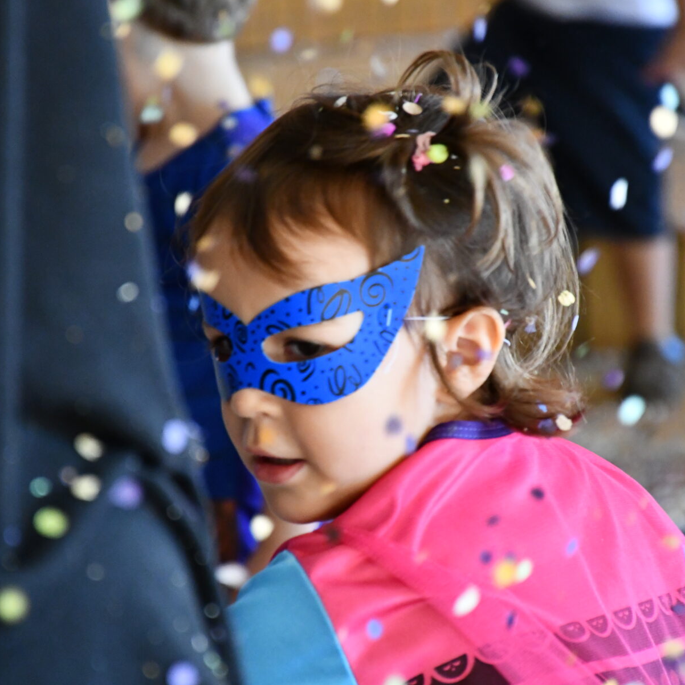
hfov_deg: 6.1
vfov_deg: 6.1
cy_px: 321
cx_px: 350
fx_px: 6381
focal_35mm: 285
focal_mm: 140
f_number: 5.6
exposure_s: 1/250
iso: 4500
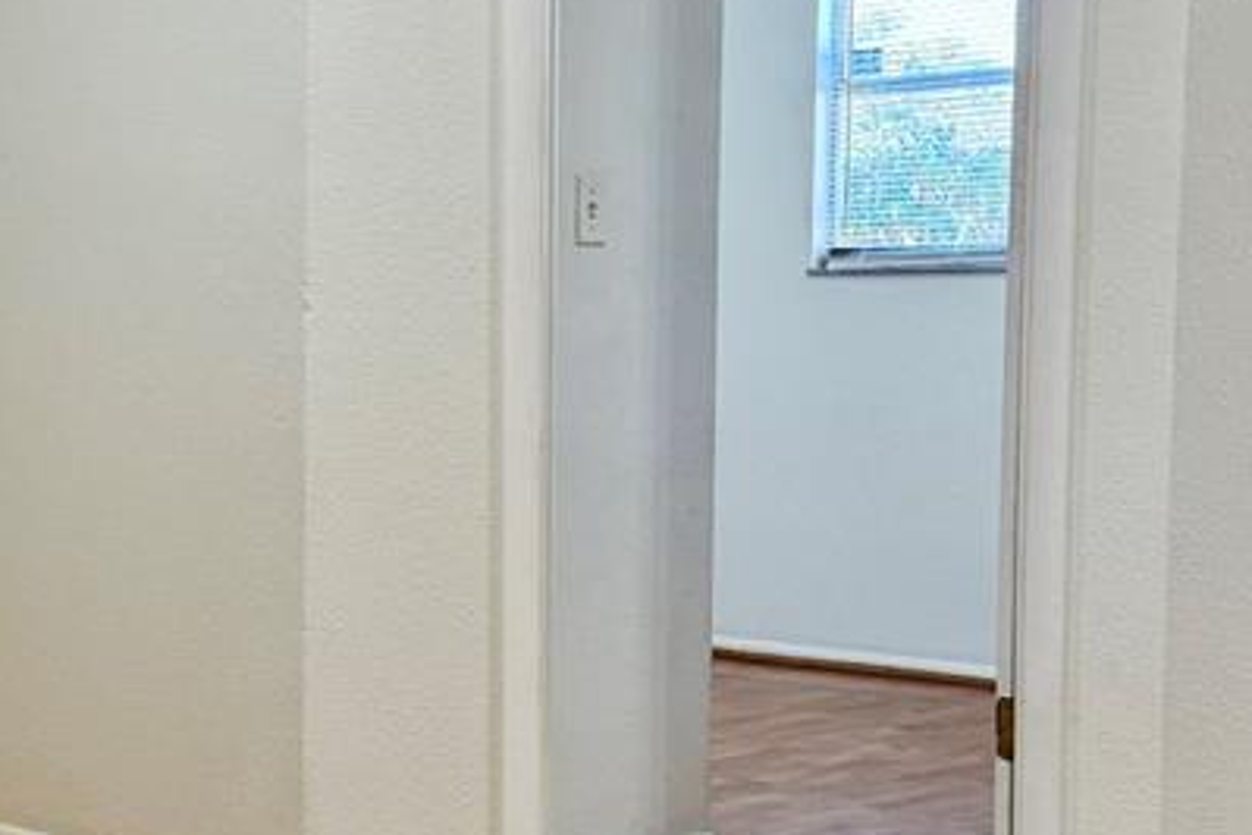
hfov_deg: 26.8
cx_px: 405
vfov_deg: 18.1
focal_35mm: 75
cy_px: 531
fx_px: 2608
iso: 160
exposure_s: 1/120
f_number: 1.78
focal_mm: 6.76
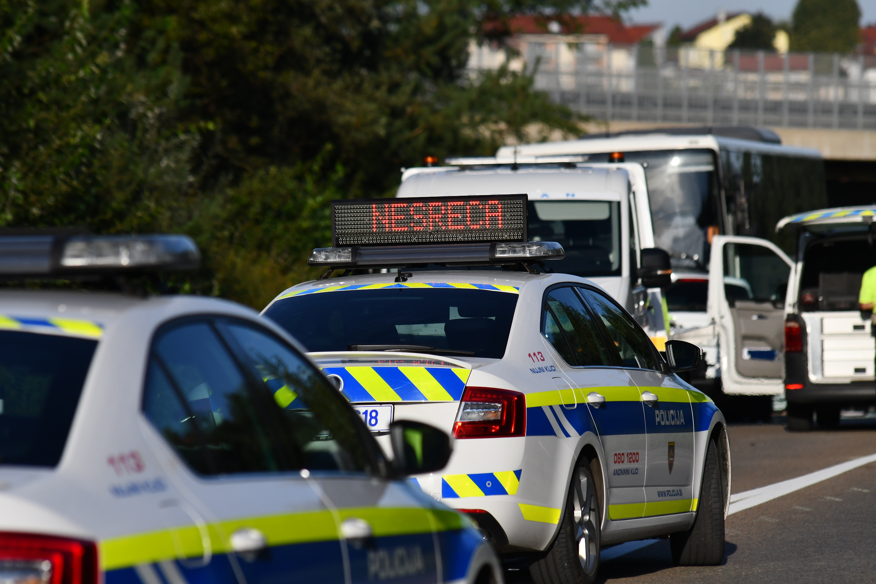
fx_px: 7299
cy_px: 292
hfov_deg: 6.9
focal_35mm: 300
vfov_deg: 4.6
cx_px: 438
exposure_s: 1/8000
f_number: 5
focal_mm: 200
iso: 400
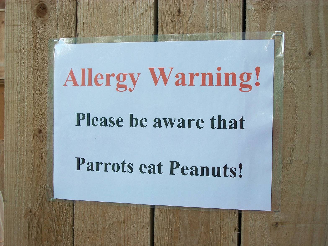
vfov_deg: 28.5
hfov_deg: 37.5
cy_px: 125
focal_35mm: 51
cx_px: 164
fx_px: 483
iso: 80
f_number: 3.6
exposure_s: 1/80
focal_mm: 8.8
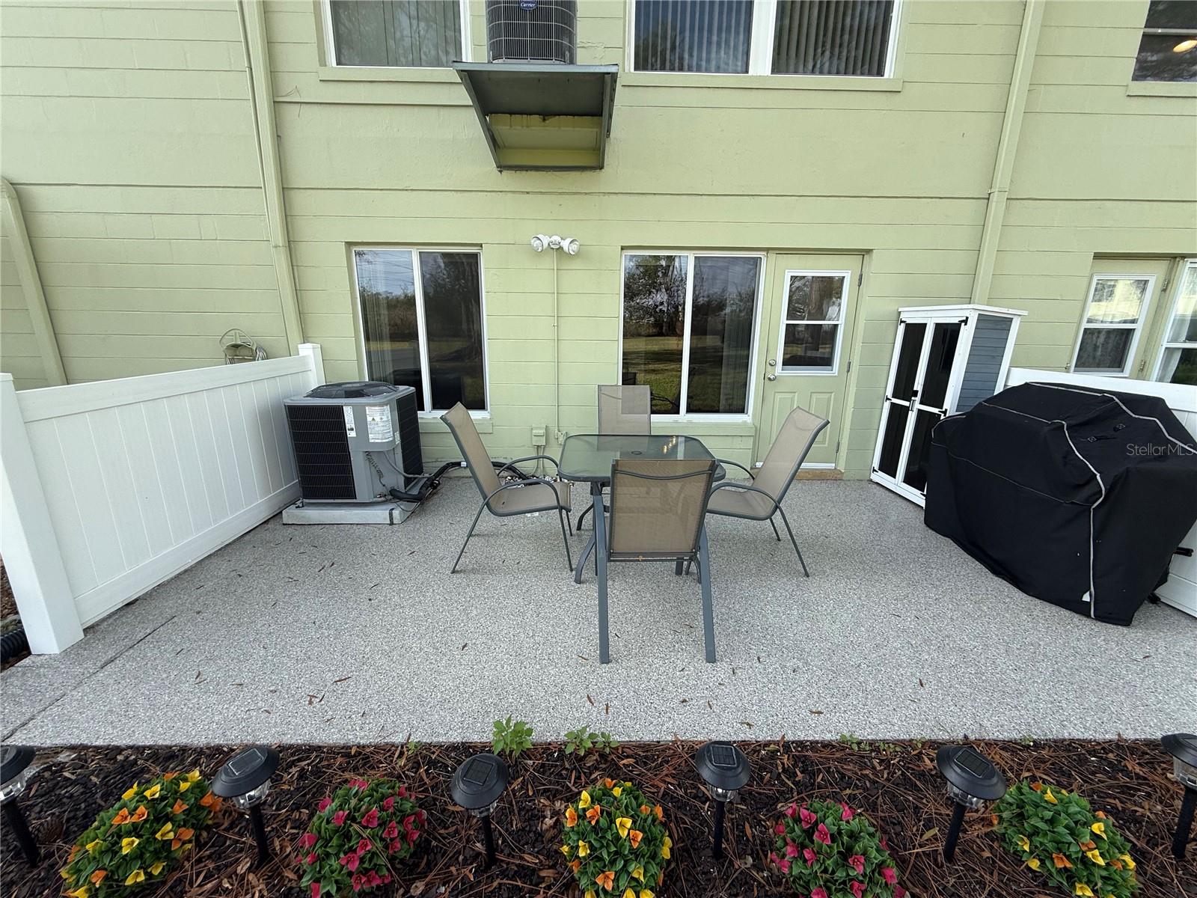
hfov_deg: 102.1
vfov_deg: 85.7
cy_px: 449
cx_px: 598
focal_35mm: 14
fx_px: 484
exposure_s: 1/398
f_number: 2.2
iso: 50
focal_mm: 2.22
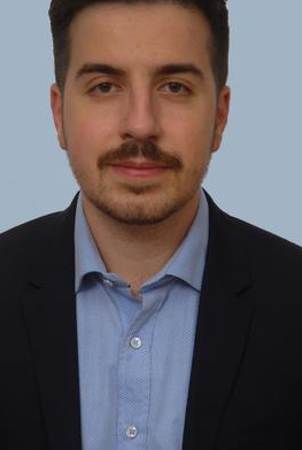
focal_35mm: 190
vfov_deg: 10.8
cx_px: 135
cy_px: 168
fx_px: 2376
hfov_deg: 7.3
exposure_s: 1/160
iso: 100
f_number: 5.3
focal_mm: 95
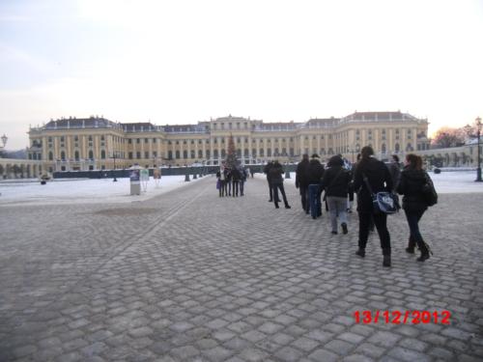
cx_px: 242
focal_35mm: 27
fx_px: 377
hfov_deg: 65.3
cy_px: 181
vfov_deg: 51.4
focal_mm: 4.9
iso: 200
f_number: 3.2
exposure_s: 1/200
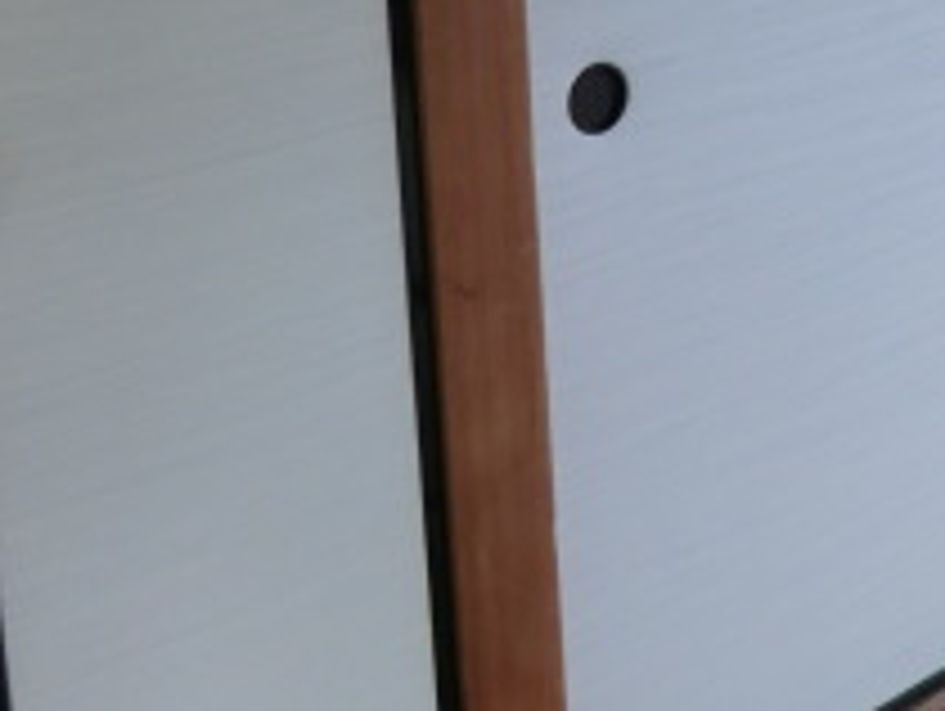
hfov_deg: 24.8
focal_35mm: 73
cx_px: 1040
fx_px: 1995
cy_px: -76
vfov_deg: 19.3
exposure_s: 1/60
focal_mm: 4.3
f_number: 3.2
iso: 80
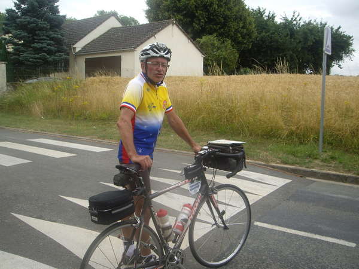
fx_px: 394
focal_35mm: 38
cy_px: 134
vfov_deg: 37.7
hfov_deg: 49.0
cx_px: 180
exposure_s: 1/250
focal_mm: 6.2
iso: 50
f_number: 4.3
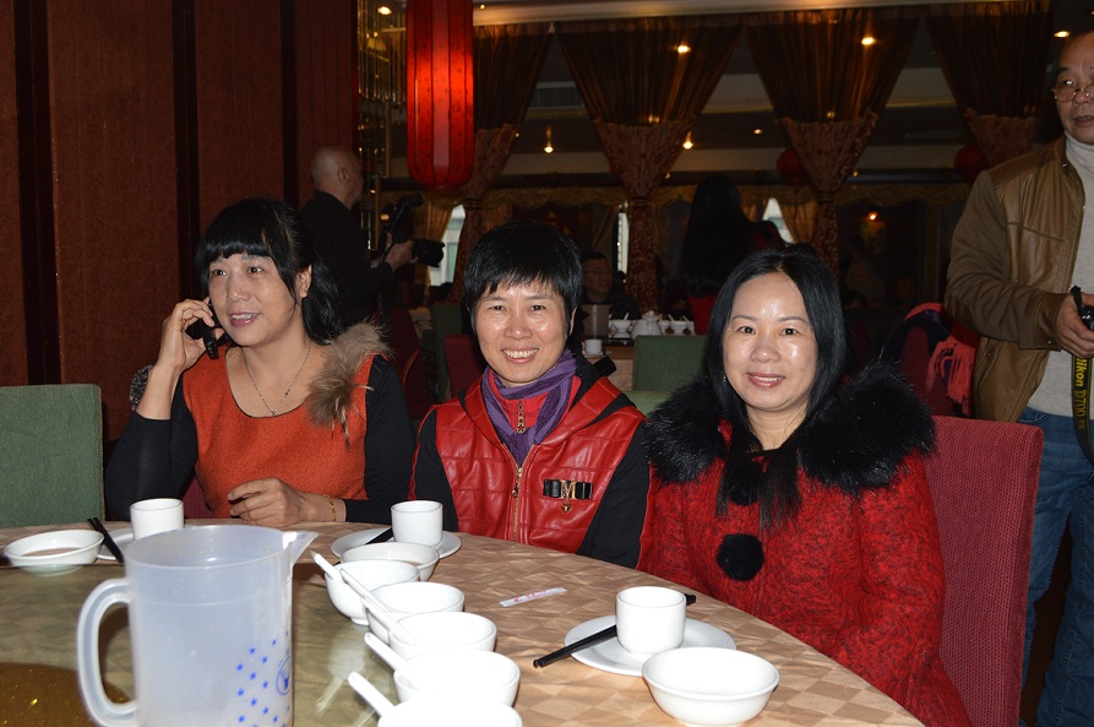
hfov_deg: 53.2
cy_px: 364
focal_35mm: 36
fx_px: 1093
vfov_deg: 36.8
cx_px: 547
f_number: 5.6
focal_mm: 24
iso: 200
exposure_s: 1/60
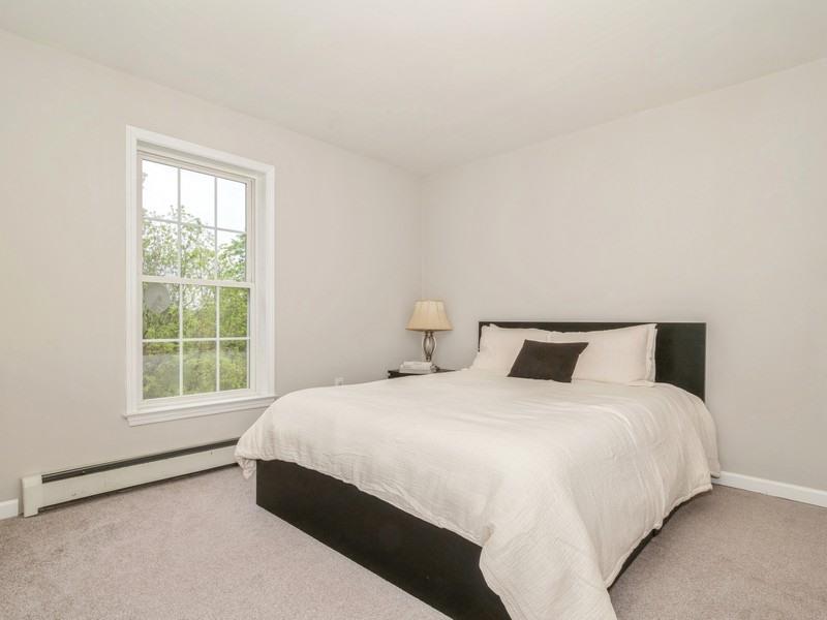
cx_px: 414
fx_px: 430
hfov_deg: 87.8
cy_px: 310
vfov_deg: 71.6
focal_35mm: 18
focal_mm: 9
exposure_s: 1/100
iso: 200
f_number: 8
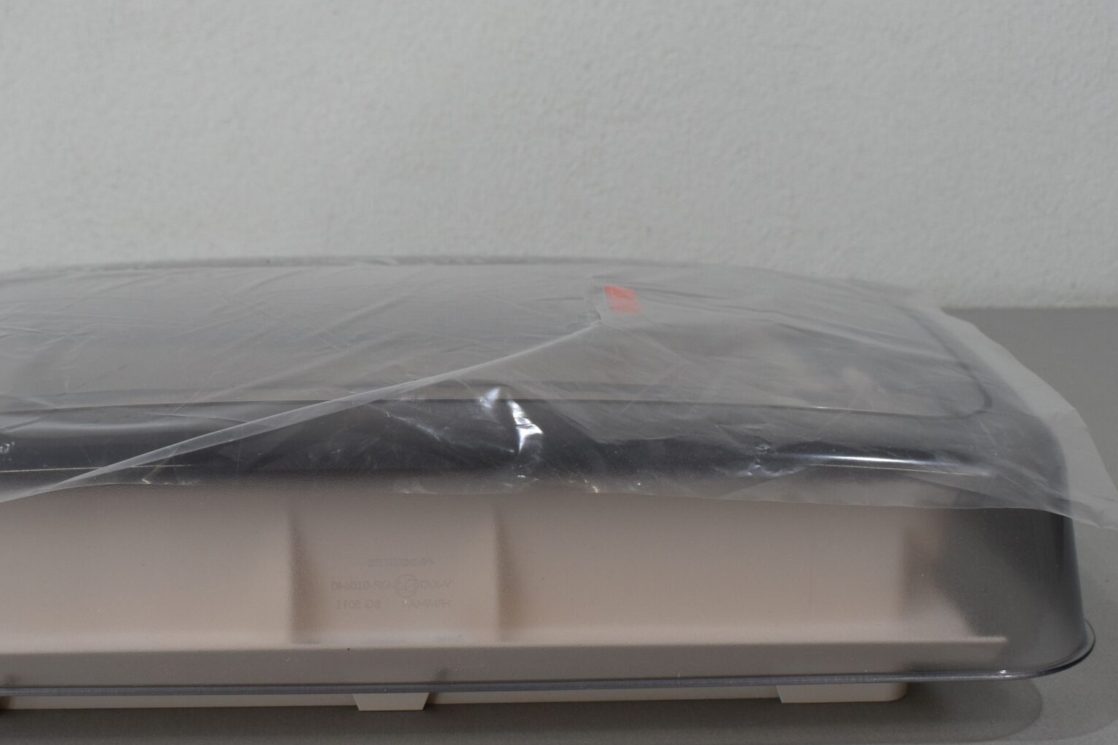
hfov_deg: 33.2
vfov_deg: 22.6
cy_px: 432
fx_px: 1863
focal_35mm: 60
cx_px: 391
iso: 280
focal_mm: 24
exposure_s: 1/125
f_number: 5.6
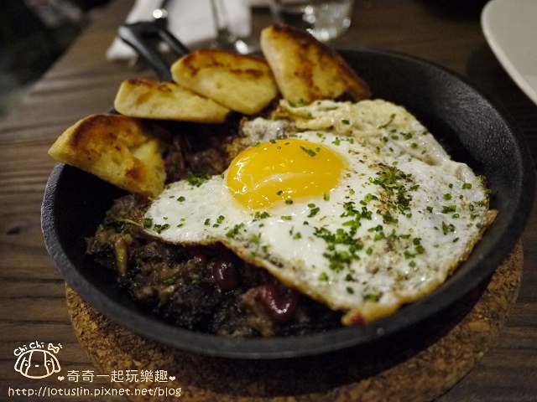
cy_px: 201
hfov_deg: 63.4
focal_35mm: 28
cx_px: 268
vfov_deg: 49.7
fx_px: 434
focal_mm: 14
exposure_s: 1/40
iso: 800
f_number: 2.5
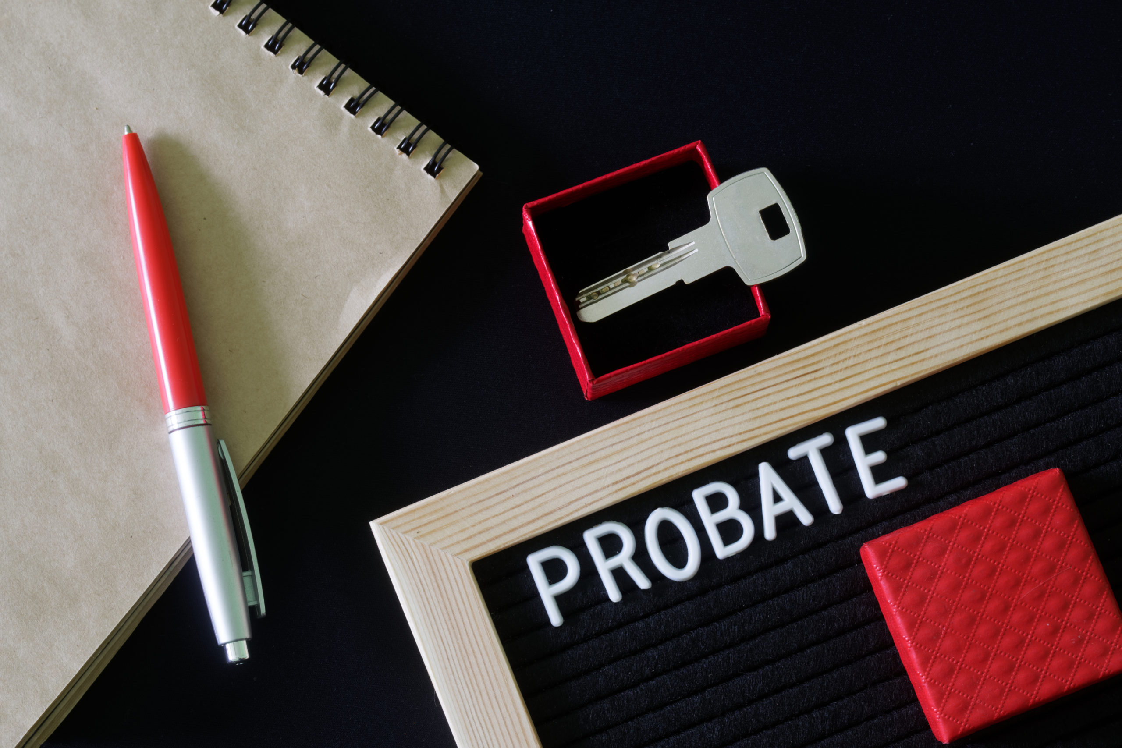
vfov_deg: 13.0
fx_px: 3272
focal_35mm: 105
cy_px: 374
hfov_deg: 19.5
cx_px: 561
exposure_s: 1/1.25
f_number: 9
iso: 100
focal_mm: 70
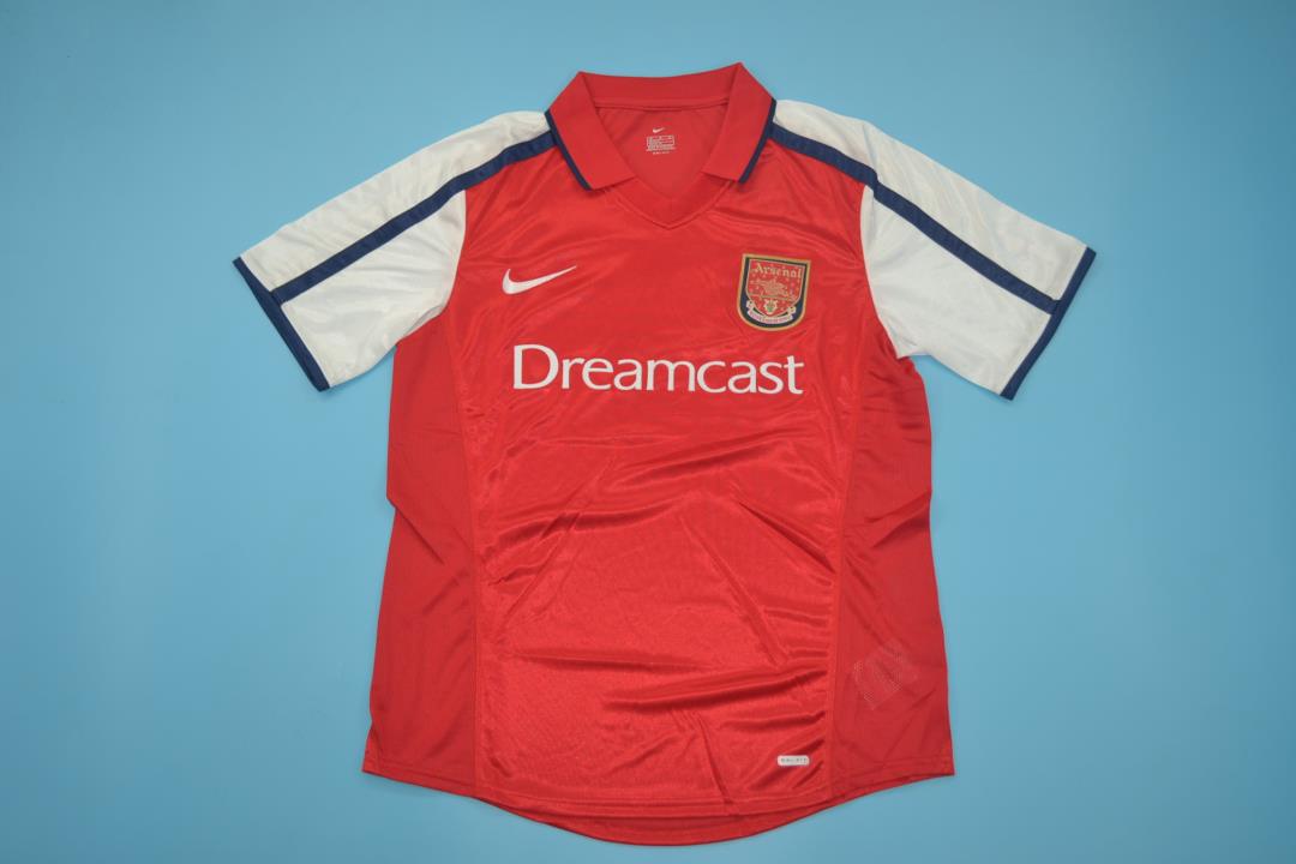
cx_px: 648
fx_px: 1188
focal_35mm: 33
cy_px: 432
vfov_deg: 40.0
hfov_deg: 57.2
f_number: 3.8
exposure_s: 1/200
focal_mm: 22
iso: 200
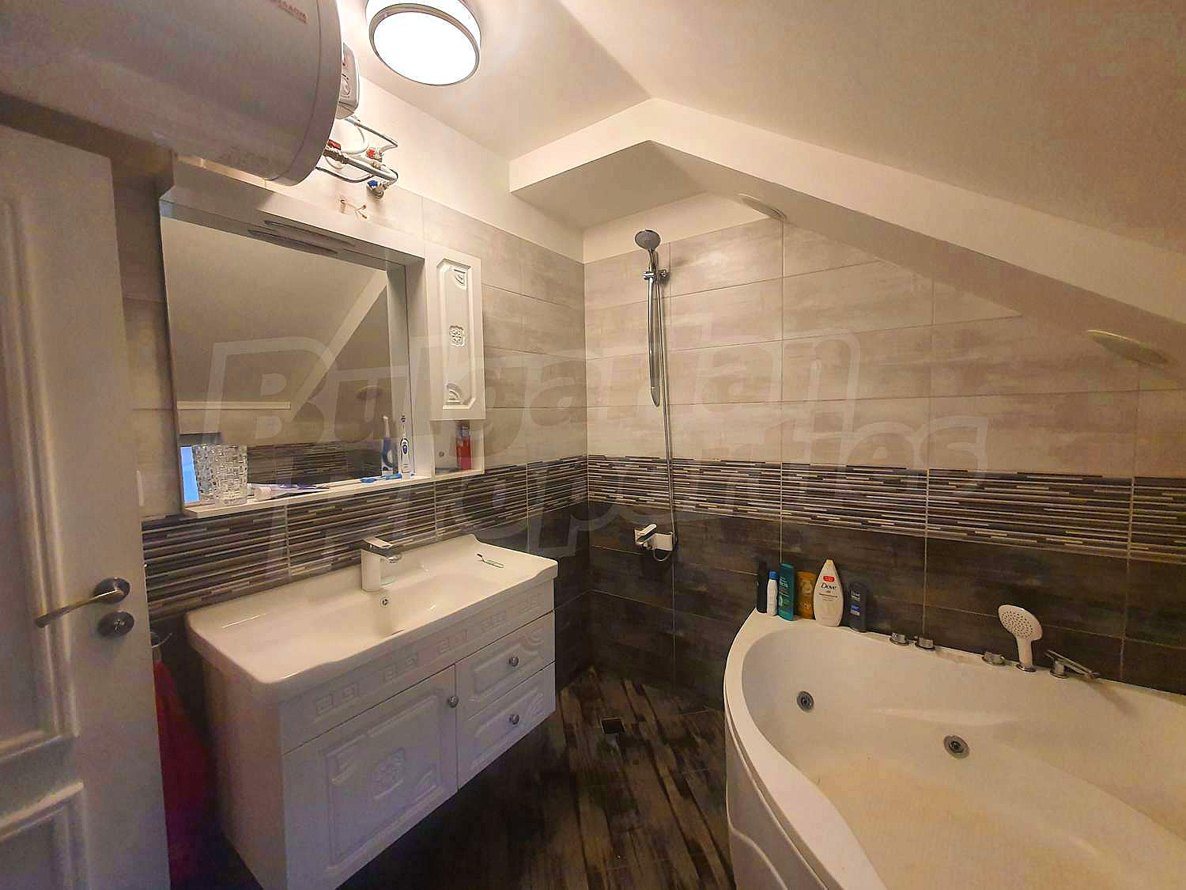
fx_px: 445
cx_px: 593
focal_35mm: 13
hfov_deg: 106.2
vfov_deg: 89.9
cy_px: 445
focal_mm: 1.8
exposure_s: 1/50
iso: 400
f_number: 2.2
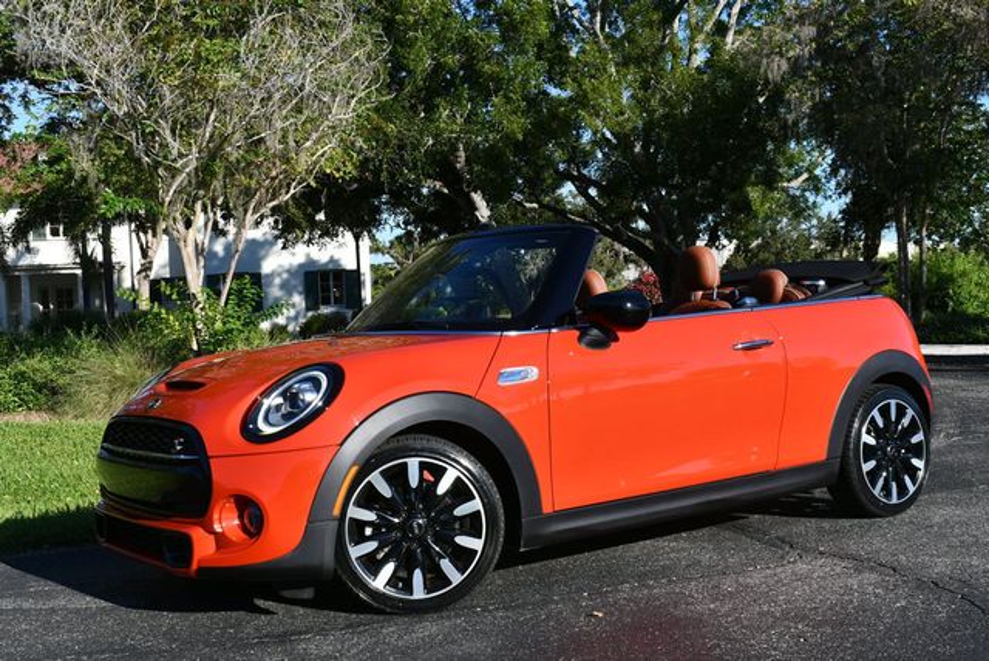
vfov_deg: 28.1
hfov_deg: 41.1
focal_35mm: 48
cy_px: 330
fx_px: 1320
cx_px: 494
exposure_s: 1/250
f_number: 8
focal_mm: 24
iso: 100
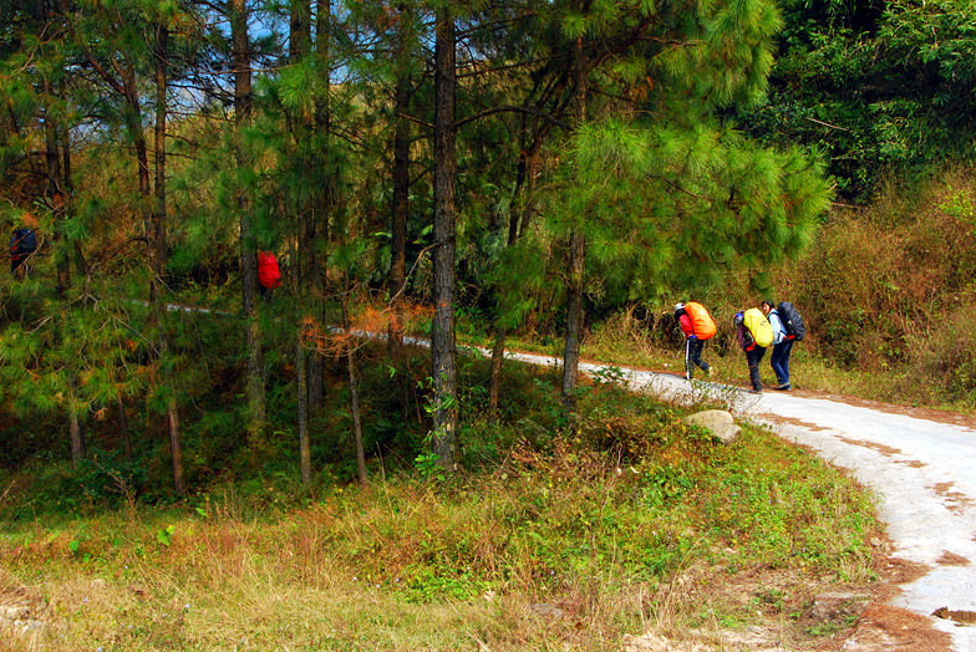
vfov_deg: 27.6
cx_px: 495
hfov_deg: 40.3
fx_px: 1329
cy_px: 323
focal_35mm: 49
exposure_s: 1/60
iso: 100
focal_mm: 32
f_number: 11
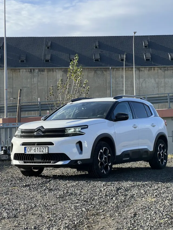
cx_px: 86
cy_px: 115
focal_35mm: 77
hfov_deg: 19.1
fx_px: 513
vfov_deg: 25.3
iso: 32
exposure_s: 1/457
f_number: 2.8
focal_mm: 9
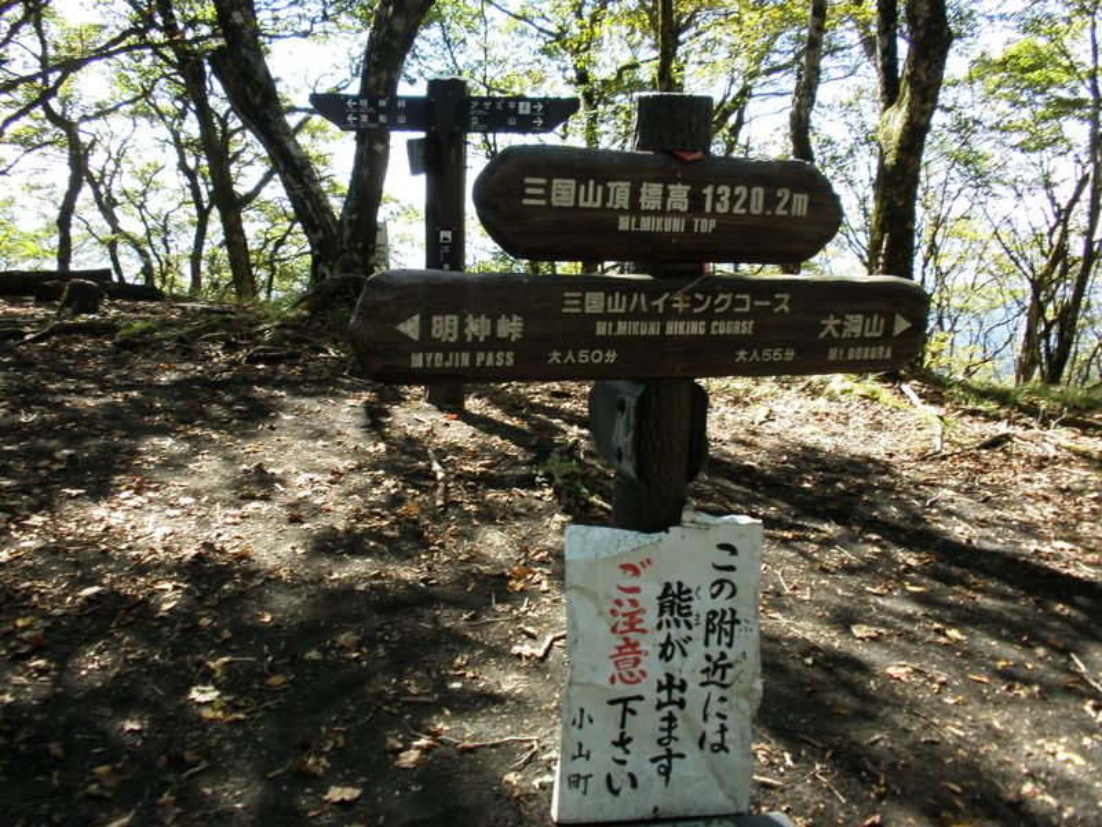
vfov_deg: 38.7
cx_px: 551
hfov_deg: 50.1
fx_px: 1178
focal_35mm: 37
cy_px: 414
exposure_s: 1/100
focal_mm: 6.6
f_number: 3.5
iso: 64
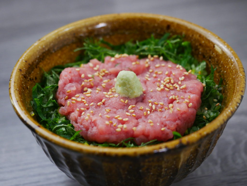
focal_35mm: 80
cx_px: 124
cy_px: 93
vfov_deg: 18.4
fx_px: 571
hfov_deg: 24.4
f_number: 2.8
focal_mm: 40
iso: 800
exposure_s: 1/100
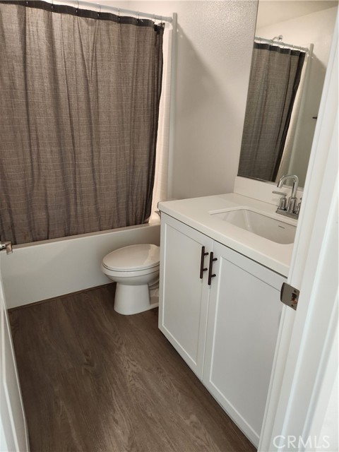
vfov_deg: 73.9
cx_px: 170
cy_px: 226
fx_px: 300
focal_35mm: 23
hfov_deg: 58.9
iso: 250
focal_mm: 5.4
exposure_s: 1/120
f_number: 1.8
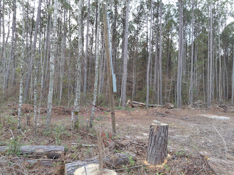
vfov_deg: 54.9
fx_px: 169
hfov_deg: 69.4
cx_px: 117
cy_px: 88
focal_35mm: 25
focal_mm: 4.69
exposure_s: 1/120
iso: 100
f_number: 1.8
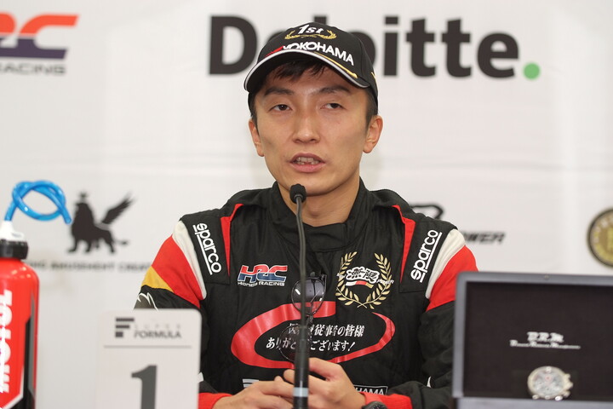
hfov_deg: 12.5
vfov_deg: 8.3
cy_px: 204
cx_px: 306
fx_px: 2809
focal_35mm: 165
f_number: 2.8
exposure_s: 1/60
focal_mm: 110
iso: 200
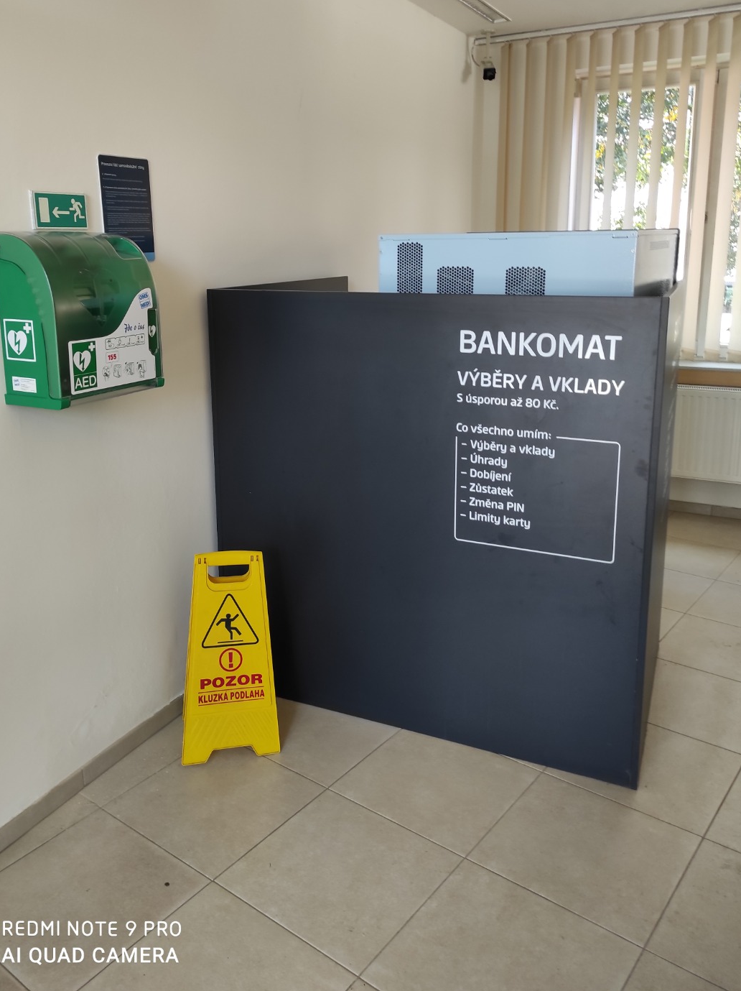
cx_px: 336
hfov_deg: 48.1
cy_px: 425
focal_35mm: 29
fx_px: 829
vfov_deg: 61.4
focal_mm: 5.43
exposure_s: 1/50
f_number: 1.89
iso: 220
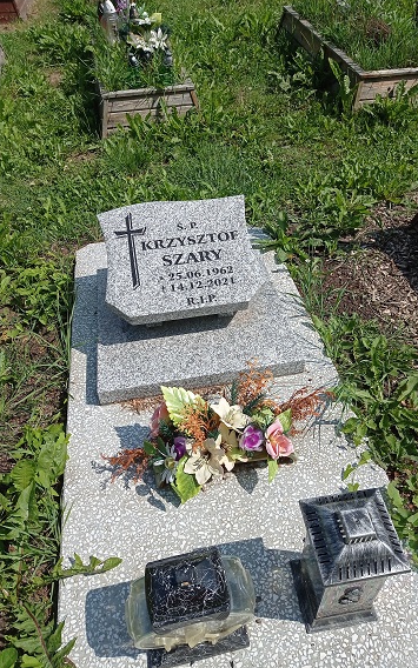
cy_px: 334
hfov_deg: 41.8
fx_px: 547
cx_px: 230
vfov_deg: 62.9
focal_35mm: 30
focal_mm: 4.74
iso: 108
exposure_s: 1/5025
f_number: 1.79
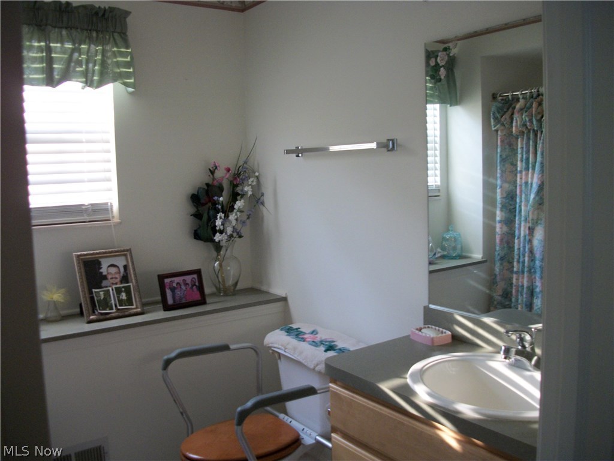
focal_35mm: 32
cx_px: 307
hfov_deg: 56.8
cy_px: 230
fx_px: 568
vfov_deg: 44.2
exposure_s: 1/25
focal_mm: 5.7
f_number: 2.9
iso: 160
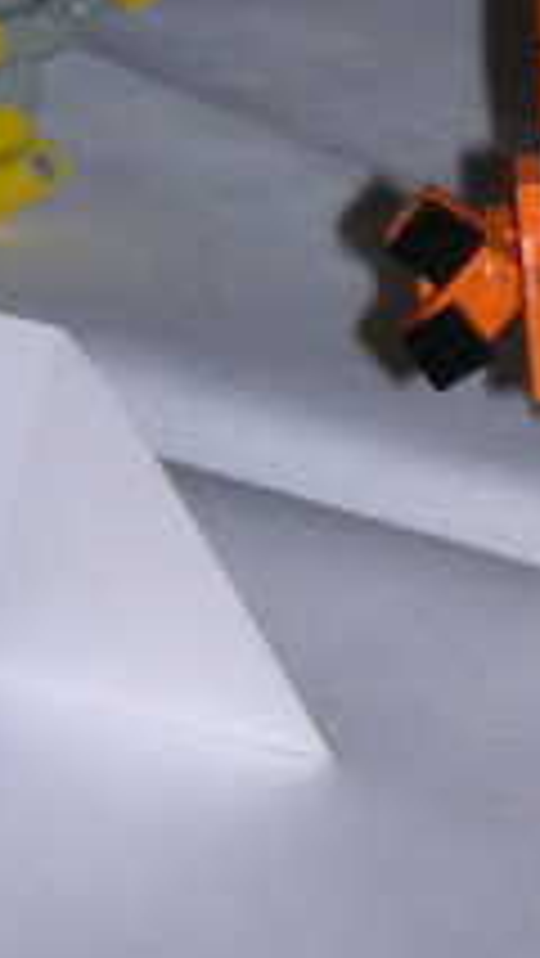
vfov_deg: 4.7
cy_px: 229
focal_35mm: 462
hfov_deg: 2.6
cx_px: 1746
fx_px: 11746
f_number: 3.5
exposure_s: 1/120
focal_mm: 18.9
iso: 50
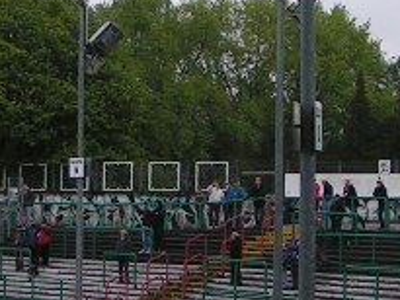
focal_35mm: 148
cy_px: 168
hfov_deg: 13.3
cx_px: 105
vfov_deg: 10.0
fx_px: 1711
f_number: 3.5
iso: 50
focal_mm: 5.8
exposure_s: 1/60
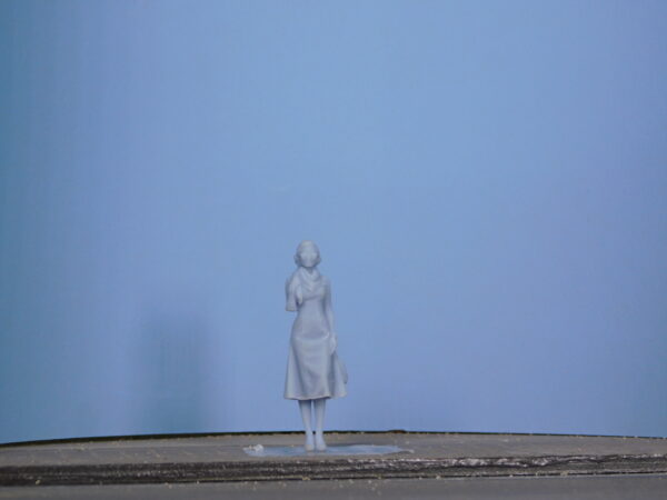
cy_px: 250
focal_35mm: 134
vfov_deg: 11.1
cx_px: 334
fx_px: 2582
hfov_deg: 14.7
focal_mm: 23.7
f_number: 5
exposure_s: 1/50
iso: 125
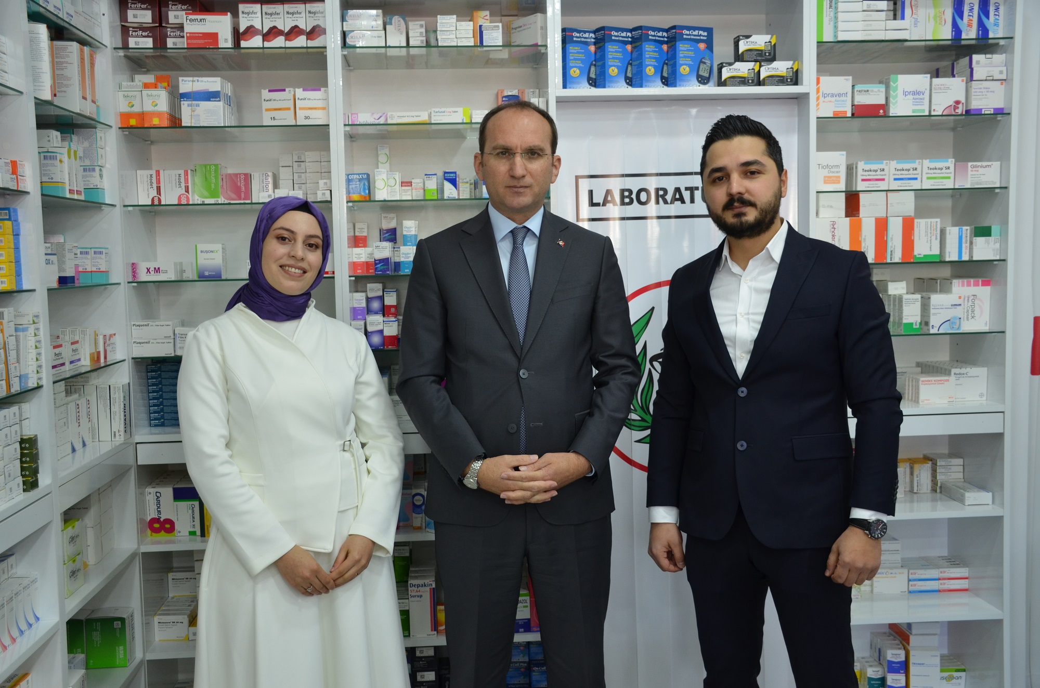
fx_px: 1038
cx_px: 520
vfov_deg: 36.7
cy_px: 344
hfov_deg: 53.2
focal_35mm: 36
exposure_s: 1/60
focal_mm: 24
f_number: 4
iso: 500
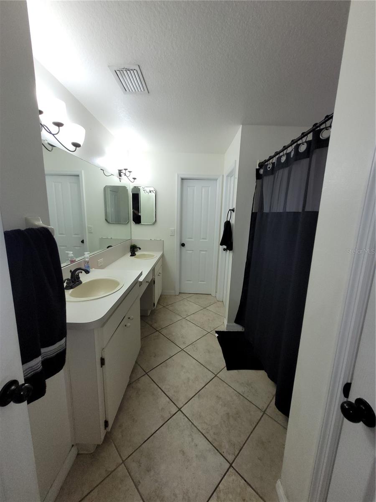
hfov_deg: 89.9
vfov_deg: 106.2
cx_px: 188
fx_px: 188
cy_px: 251
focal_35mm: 13
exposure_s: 1/120
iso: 80
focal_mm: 1.74
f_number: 2.2
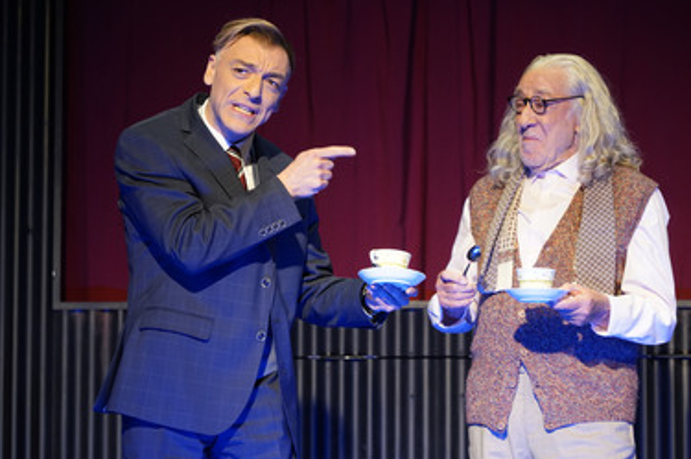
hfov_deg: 12.0
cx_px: 408
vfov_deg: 8.0
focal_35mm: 171
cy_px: 240
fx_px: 3278
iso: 2000
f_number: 5
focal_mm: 142
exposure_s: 1/160
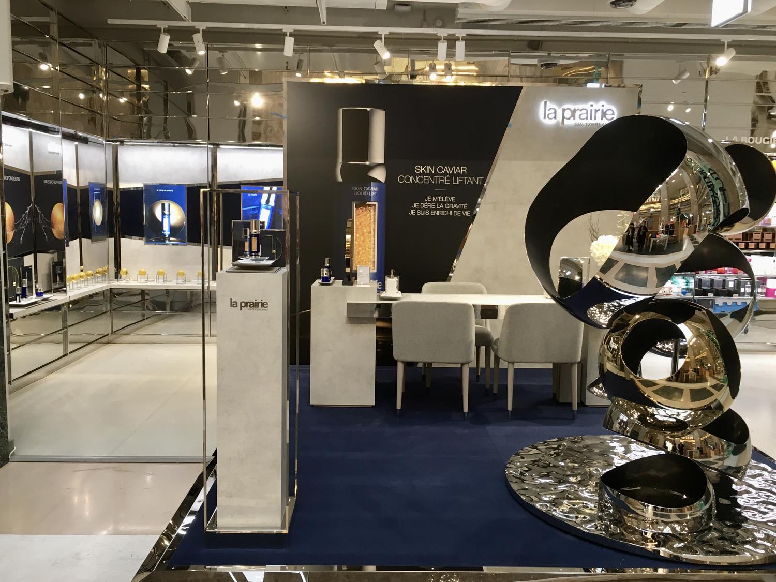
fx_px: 650
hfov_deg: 61.7
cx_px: 388
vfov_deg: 48.2
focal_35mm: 29
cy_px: 291
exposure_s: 1/33
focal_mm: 4.15
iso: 80
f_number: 2.2
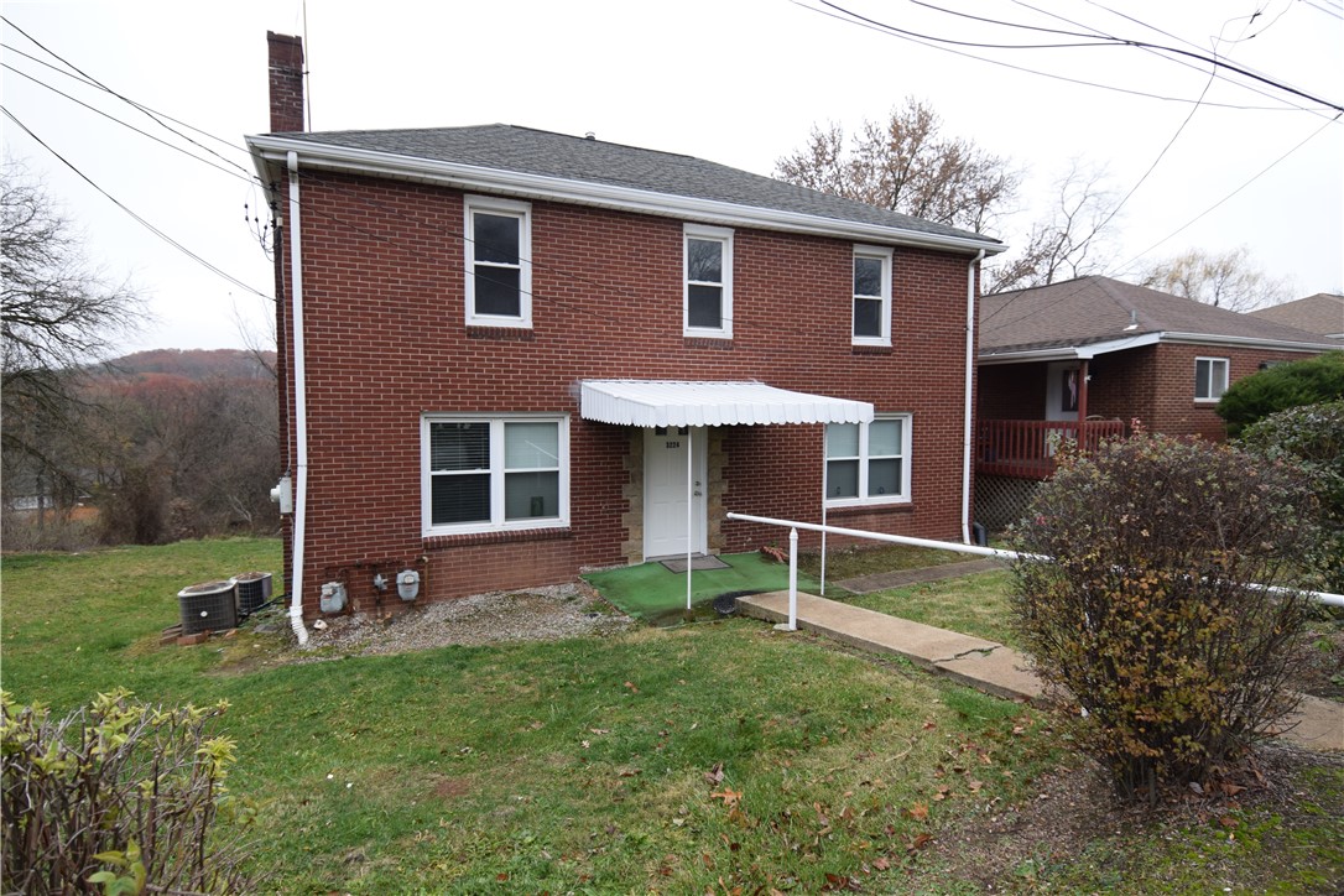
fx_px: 672
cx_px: 672
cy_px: 448
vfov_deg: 67.4
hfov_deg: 90.0
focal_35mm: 18
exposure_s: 1/250
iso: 500
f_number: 5.6
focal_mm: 12
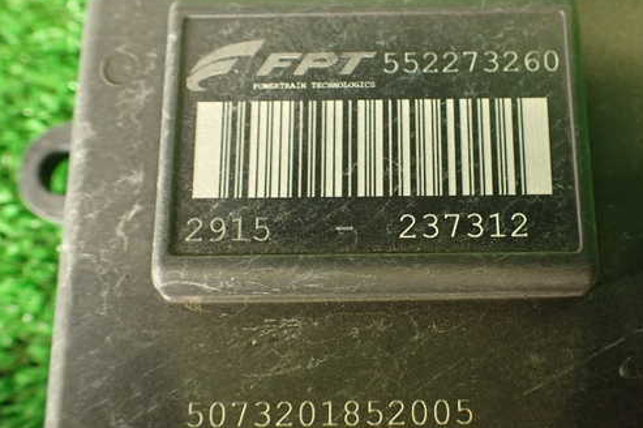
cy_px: 223
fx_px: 678
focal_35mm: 38
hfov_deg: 50.4
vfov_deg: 35.0
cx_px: 381
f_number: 2.3
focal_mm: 5.4
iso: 320
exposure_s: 1/30
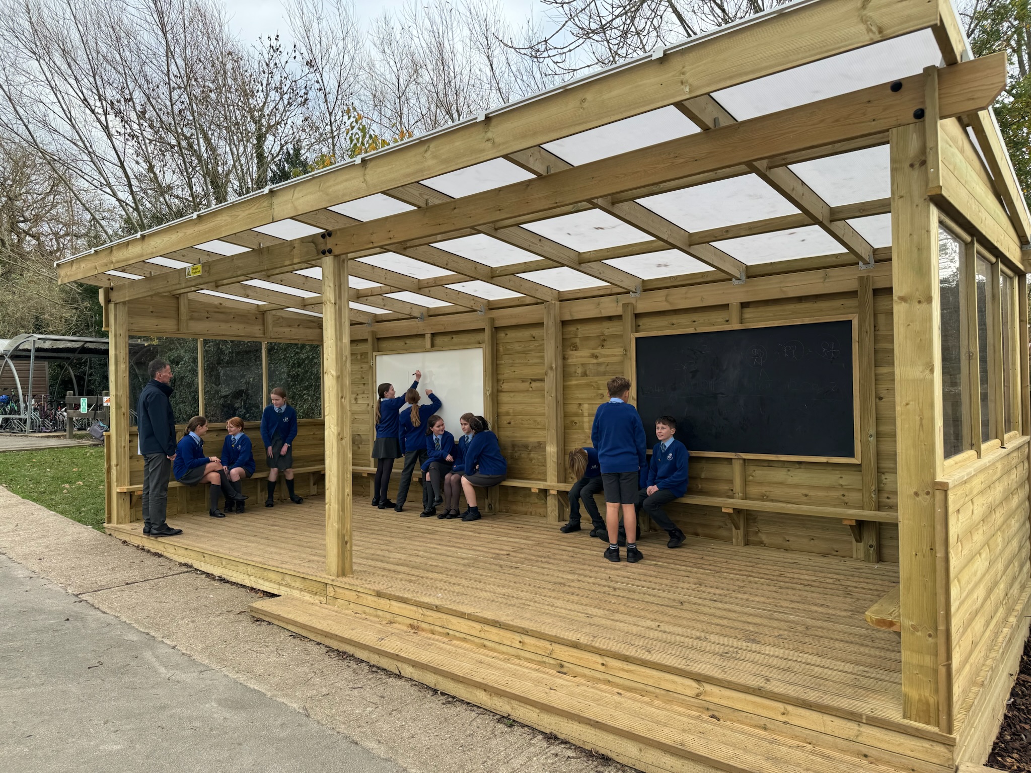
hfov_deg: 71.6
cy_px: 386
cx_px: 516
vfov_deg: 56.8
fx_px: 715
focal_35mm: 24
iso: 80
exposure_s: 1/621
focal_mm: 6.76
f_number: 1.78
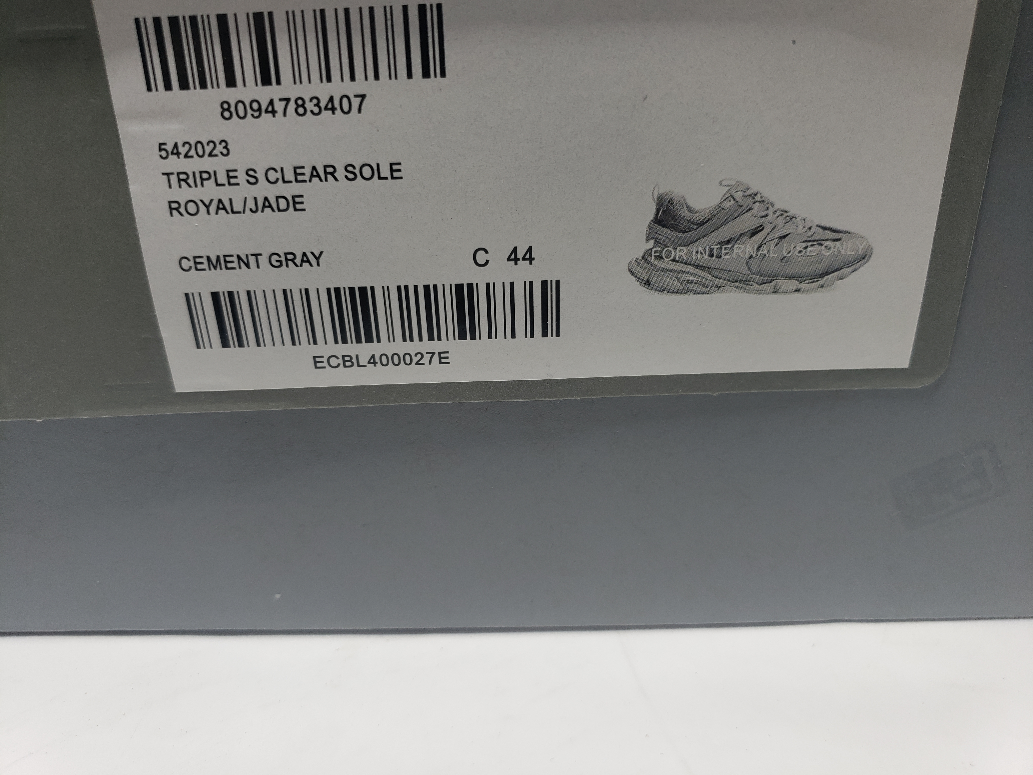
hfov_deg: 67.3
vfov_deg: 53.1
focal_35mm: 26
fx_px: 776
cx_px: 516
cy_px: 388
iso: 50
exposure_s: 1/292
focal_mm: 4.3
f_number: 1.5
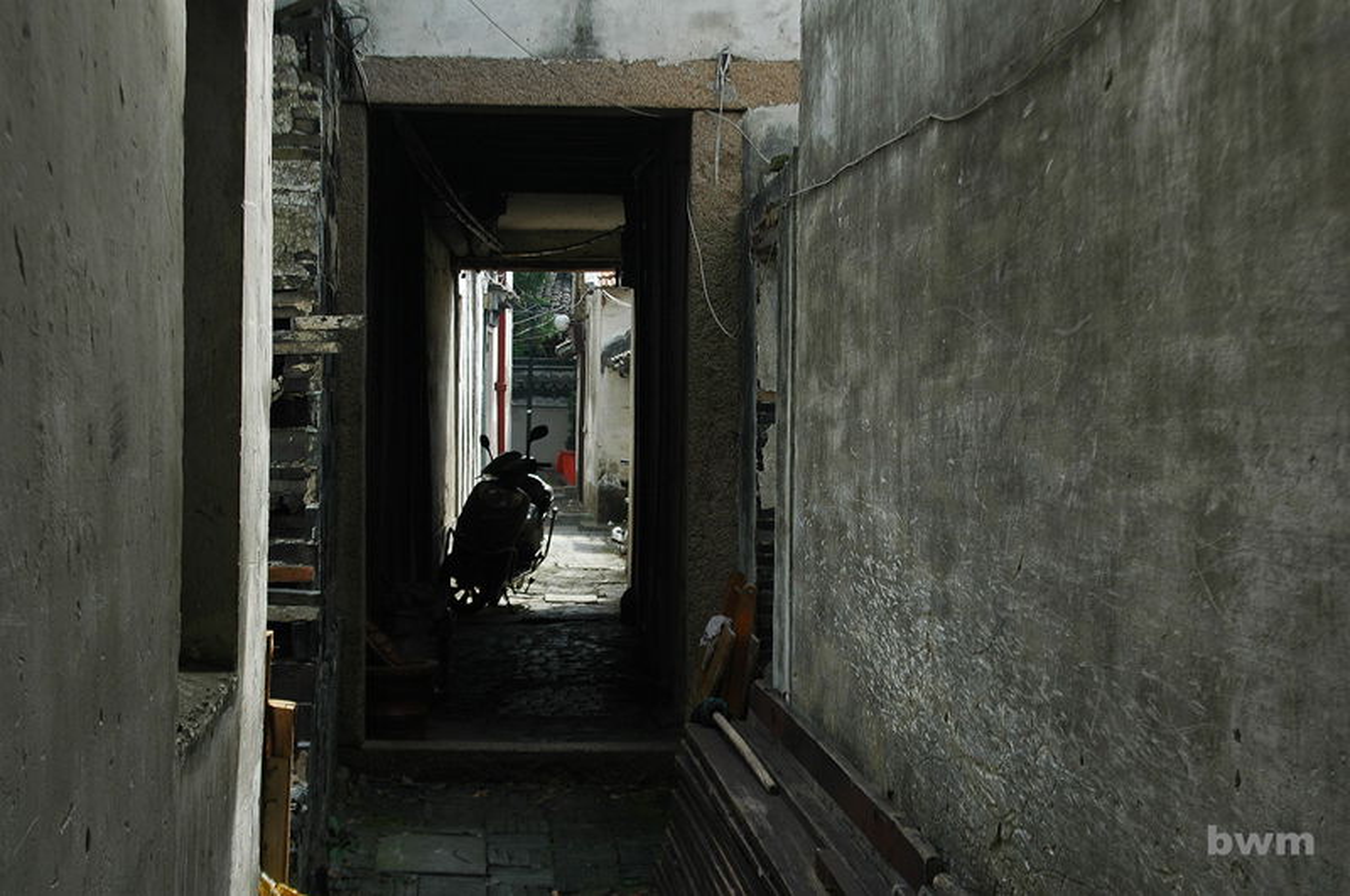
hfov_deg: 33.4
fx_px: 2247
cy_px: 448
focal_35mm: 60
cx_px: 675
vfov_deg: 22.6
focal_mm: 40
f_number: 9
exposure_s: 1/100
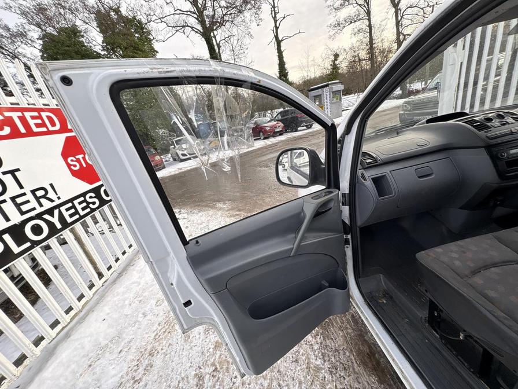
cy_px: 194
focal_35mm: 14
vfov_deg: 85.7
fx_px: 209
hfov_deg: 102.1
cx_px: 259
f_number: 2.2
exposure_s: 1/197
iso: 40
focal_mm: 2.22
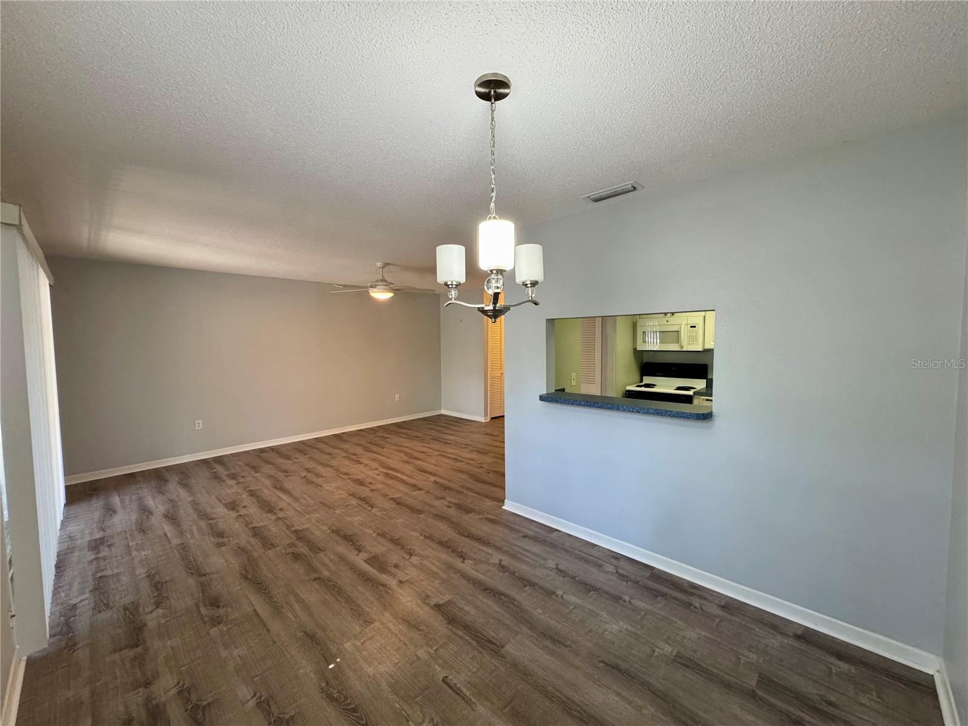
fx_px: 391
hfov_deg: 102.1
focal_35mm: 14
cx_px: 484
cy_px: 363
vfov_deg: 85.7
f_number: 2.2
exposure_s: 1/60
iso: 320
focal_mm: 2.22
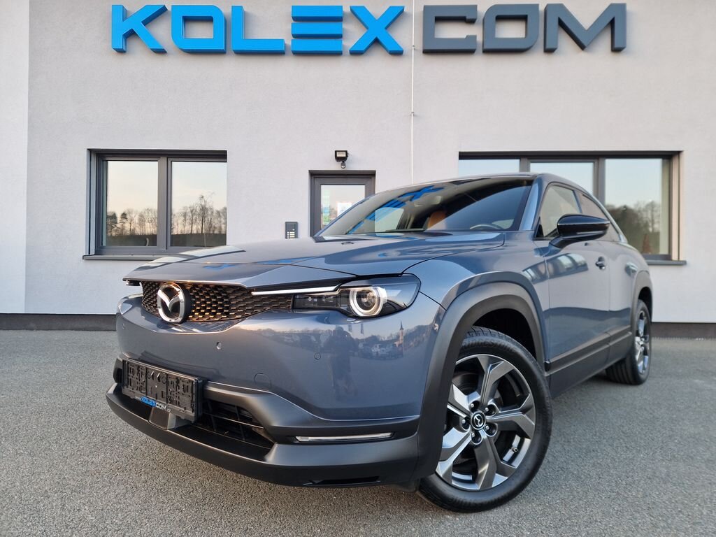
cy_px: 268
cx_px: 358
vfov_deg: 58.9
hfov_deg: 73.9
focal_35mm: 23
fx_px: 476
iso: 50
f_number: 1.8
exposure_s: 1/210
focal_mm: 5.4
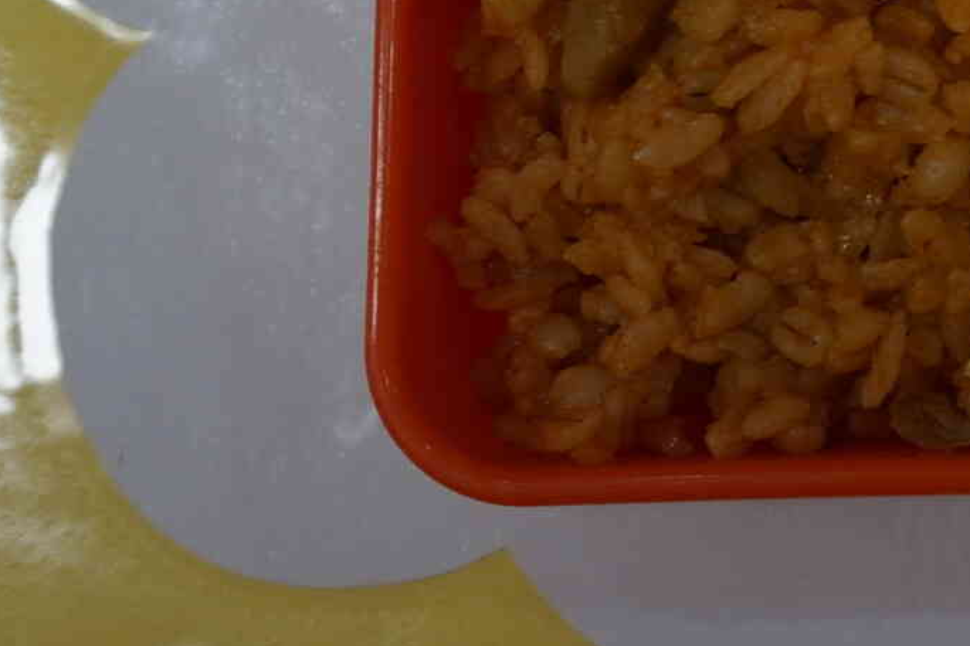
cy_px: -118
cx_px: 1320
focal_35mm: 96
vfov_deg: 13.9
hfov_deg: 19.3
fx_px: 2586
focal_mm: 16
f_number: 4
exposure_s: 1/60
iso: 160
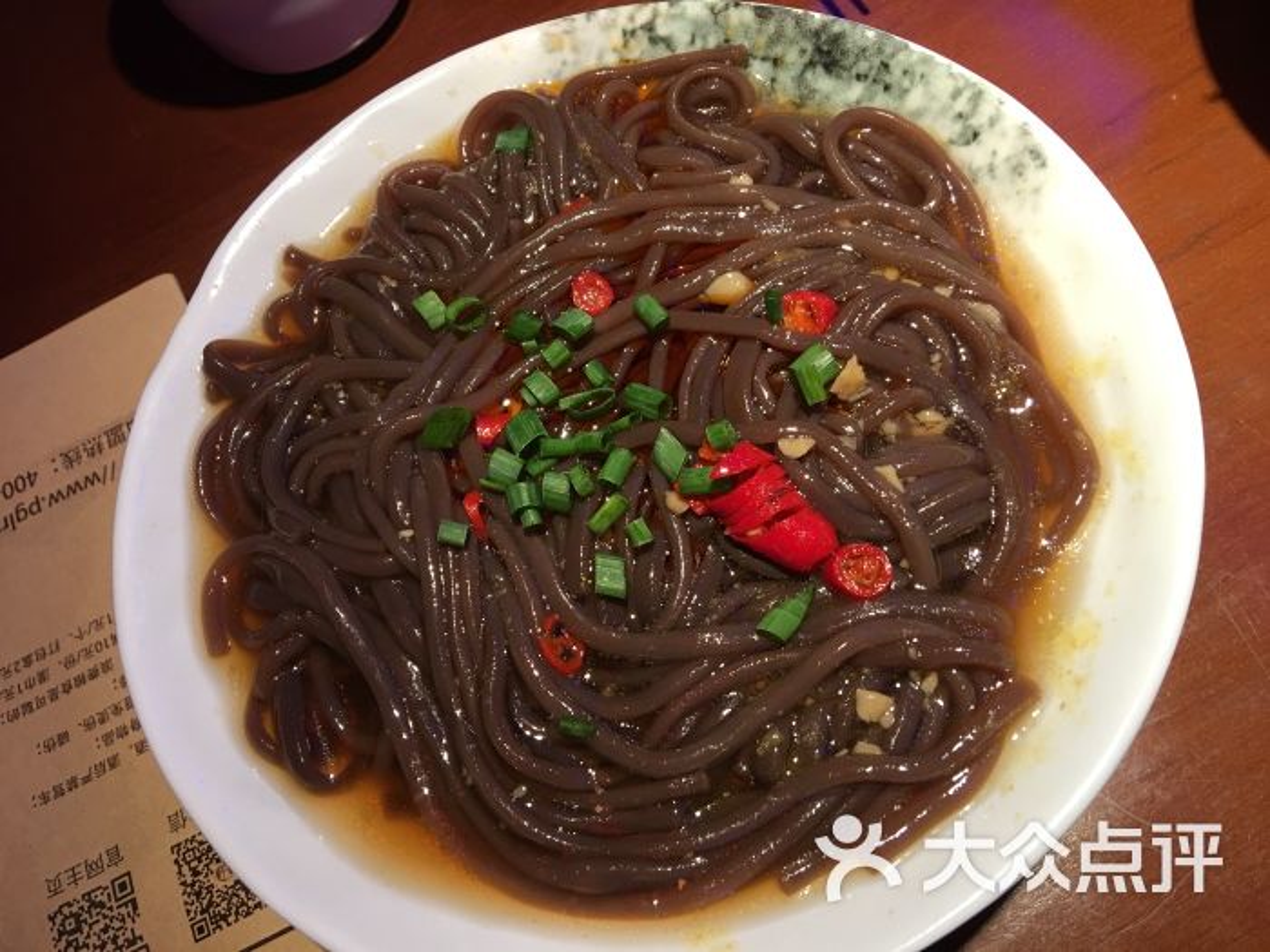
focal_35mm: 29
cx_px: 635
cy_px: 476
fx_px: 1064
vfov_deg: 48.2
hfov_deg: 61.7
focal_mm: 4.15
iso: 50
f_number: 2.2
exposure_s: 1/33
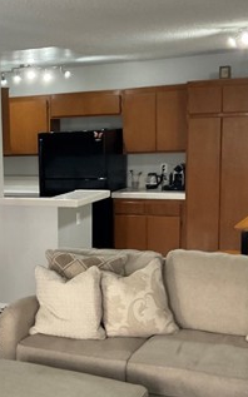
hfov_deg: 20.0
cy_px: 239
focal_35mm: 62
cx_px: -25
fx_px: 671
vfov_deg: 32.9
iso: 125
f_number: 1.8
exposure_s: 1/60
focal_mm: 3
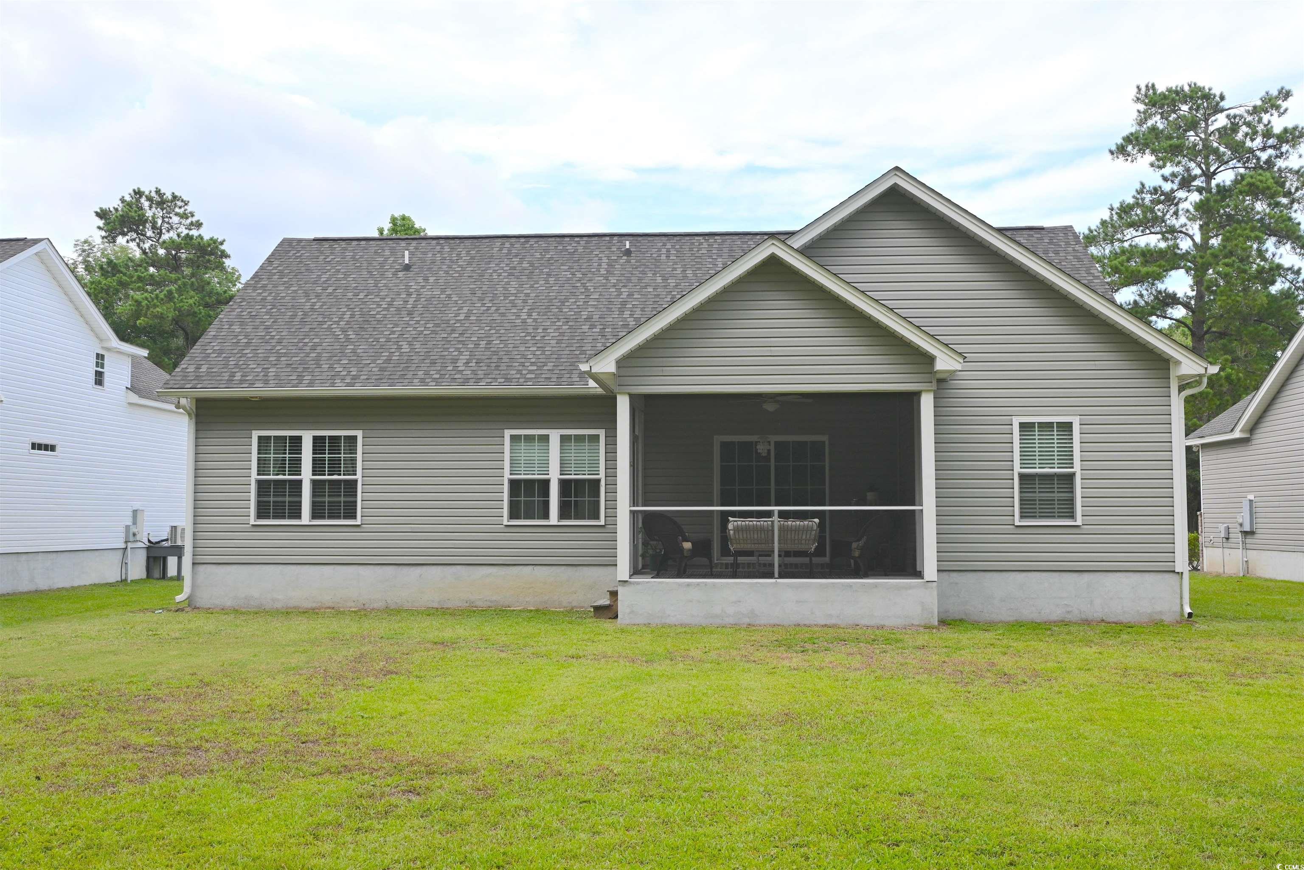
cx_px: 652
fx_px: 1277
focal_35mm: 35
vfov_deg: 37.6
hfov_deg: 54.1
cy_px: 435
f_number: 5.6
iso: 125
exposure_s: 1/250
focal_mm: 23.5
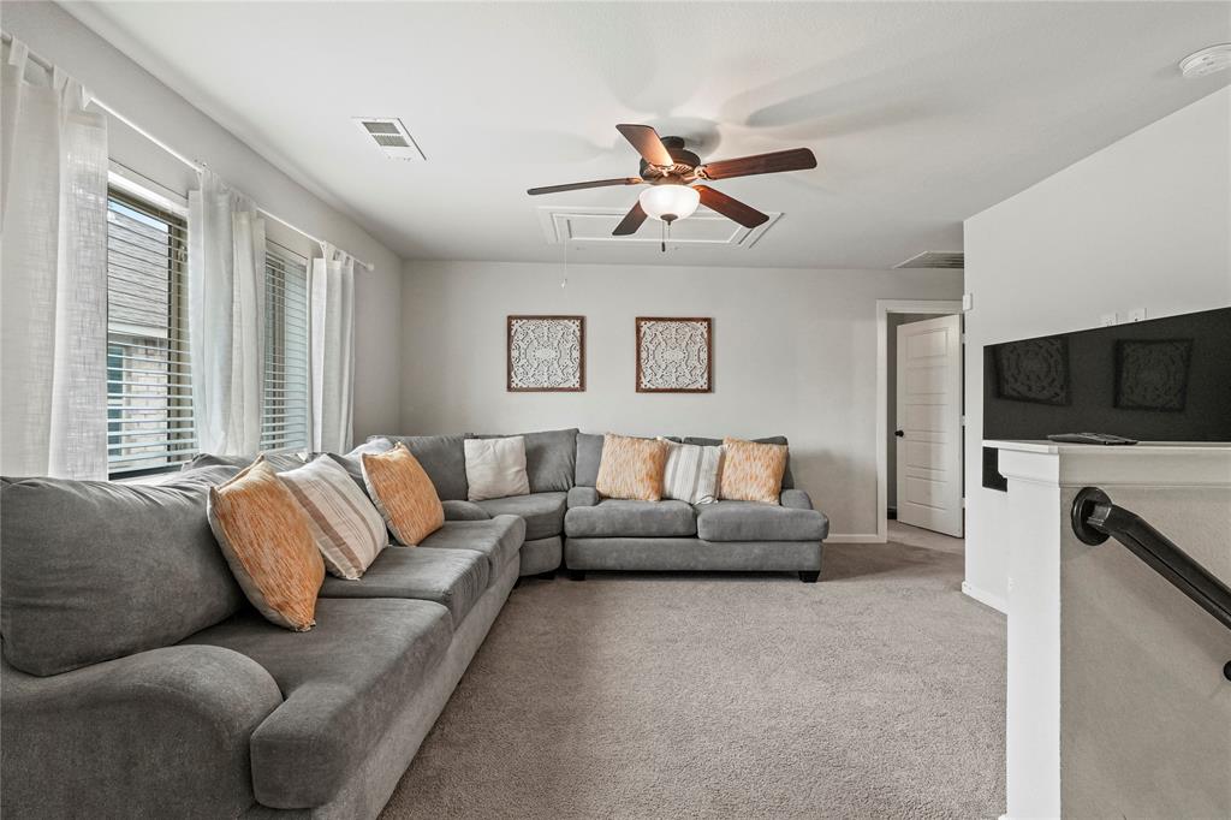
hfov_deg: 95.0
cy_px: 410
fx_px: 564
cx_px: 616
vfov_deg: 72.0
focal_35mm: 16
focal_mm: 11
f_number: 7.1
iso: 1250
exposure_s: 1/15
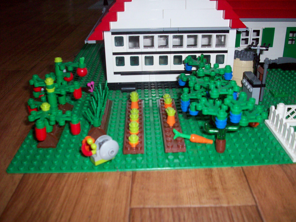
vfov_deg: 38.7
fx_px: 316
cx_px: 148
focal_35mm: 37
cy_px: 111
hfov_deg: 50.1
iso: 160
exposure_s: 1/45
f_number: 2.8
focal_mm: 6.2
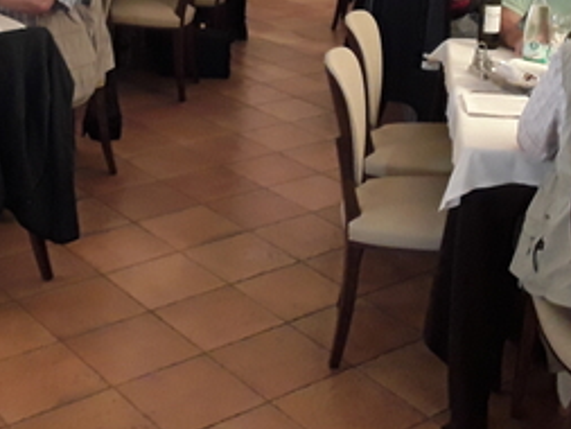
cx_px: 293
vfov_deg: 22.1
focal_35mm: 64
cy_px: 5
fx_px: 1056
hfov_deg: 30.3
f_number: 1.9
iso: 160
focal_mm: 2.91
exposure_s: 1/17
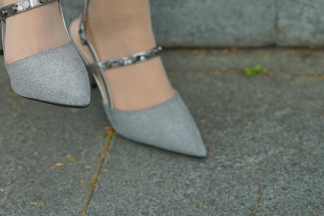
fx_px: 855
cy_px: 19
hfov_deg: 21.1
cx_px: 51
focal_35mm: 95
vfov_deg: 14.2
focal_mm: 50
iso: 100
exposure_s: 1/2000
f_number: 2.8
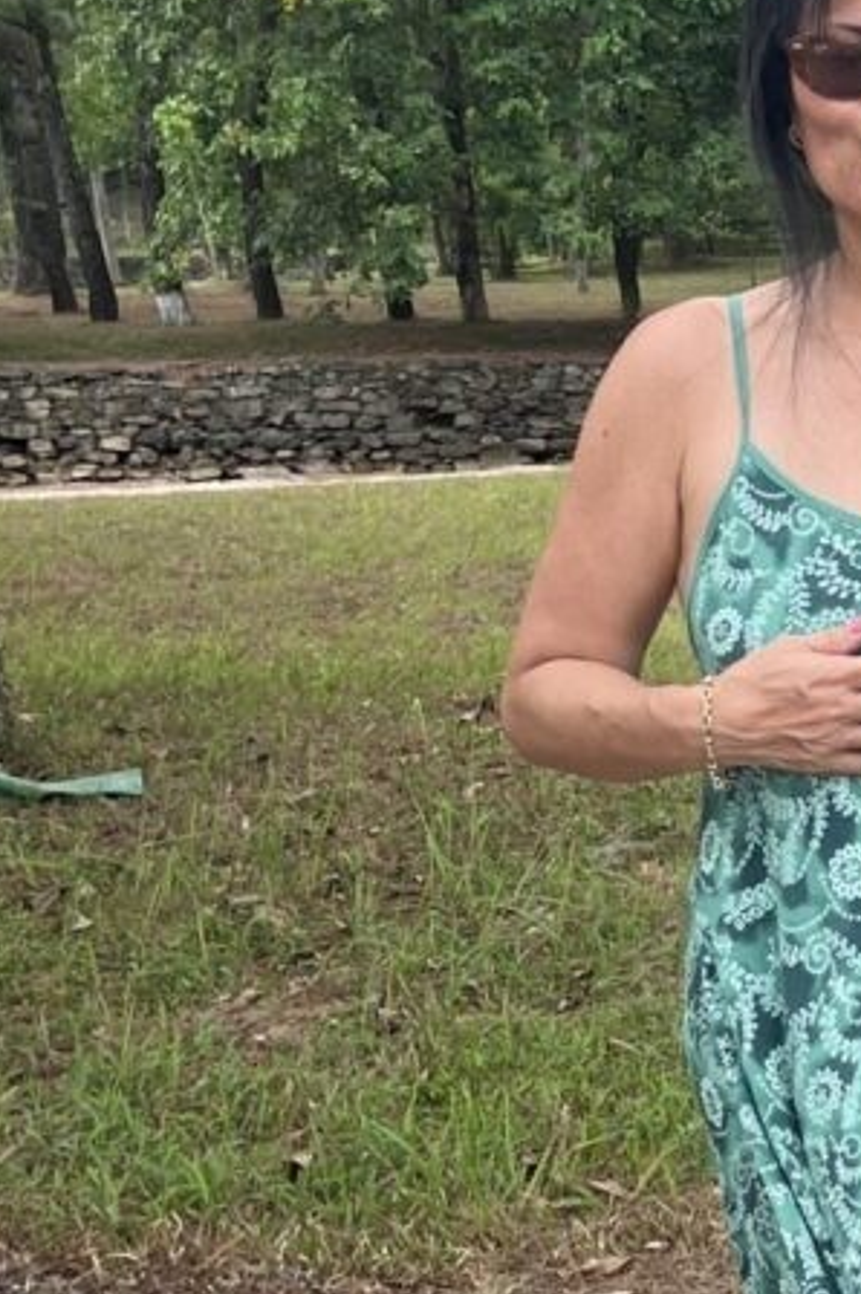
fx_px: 3126
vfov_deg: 23.4
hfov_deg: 14.0
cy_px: 511
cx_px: 1540
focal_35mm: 87
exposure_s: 1/403
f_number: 1.6
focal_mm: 5.1
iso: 50
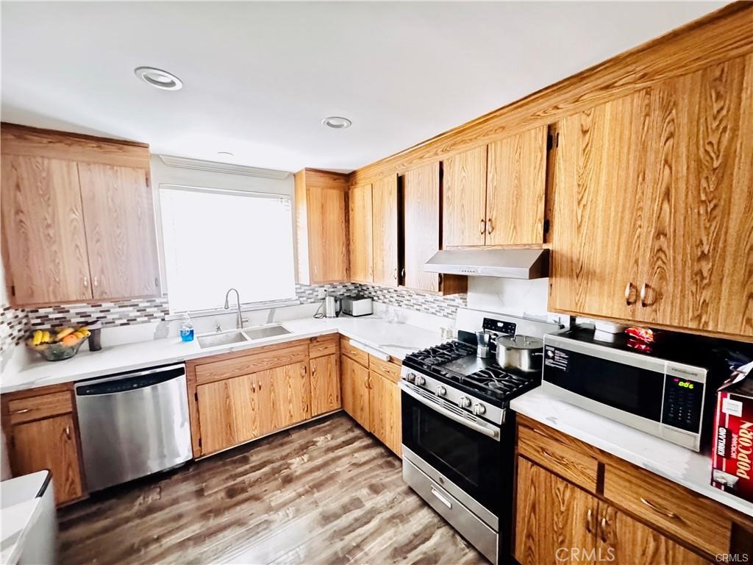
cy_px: 282
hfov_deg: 102.1
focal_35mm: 14
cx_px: 376
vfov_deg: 85.7
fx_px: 305
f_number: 2.2
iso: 2500
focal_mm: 2.22
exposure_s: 1/17
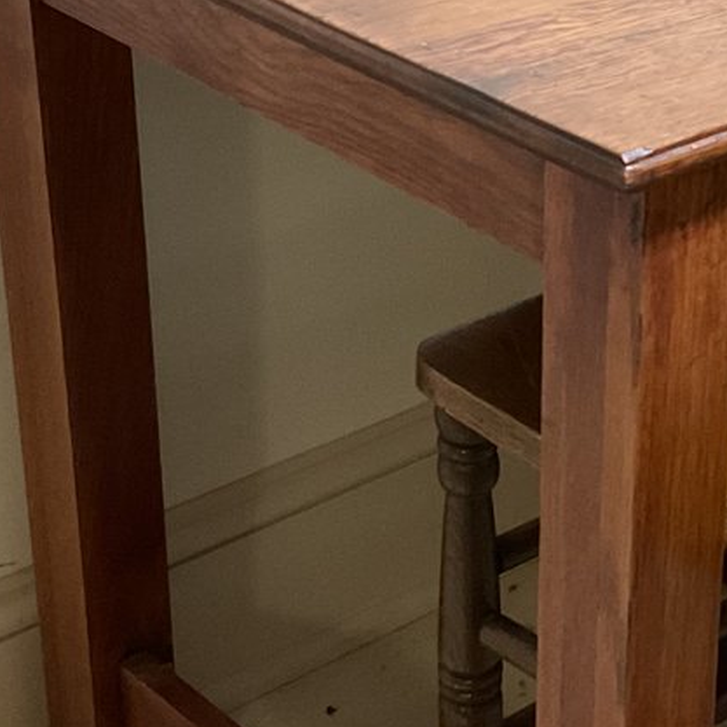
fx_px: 2210
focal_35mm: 93
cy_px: 285
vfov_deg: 18.7
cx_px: 742
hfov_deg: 18.2
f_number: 1.8
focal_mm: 3
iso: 200
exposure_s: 1/40
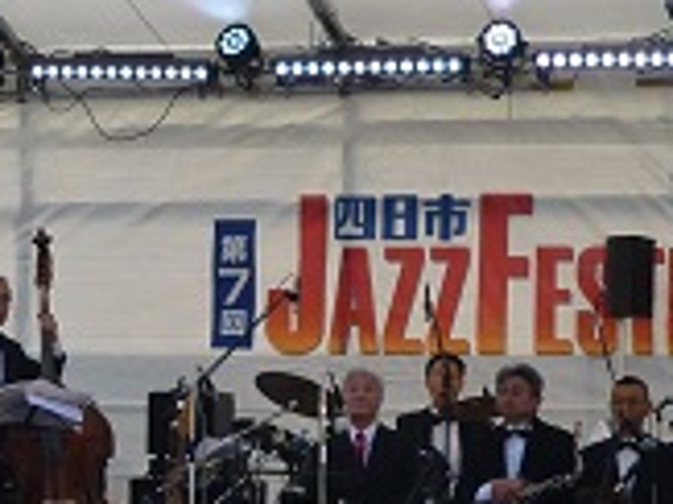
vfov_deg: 7.2
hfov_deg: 9.6
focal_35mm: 206
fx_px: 4002
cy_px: 291
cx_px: 122
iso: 80
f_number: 3.3
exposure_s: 1/500
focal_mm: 8.6
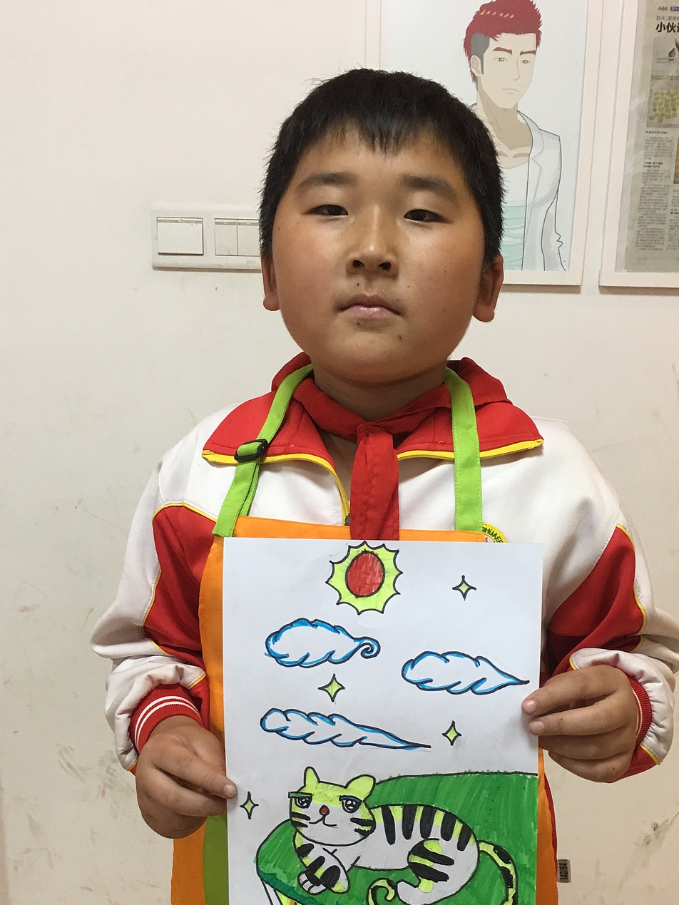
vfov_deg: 47.2
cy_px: 596
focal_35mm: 39
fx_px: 1020
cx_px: 365
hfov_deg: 36.8
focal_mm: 4.15
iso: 64
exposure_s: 1/17
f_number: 2.2
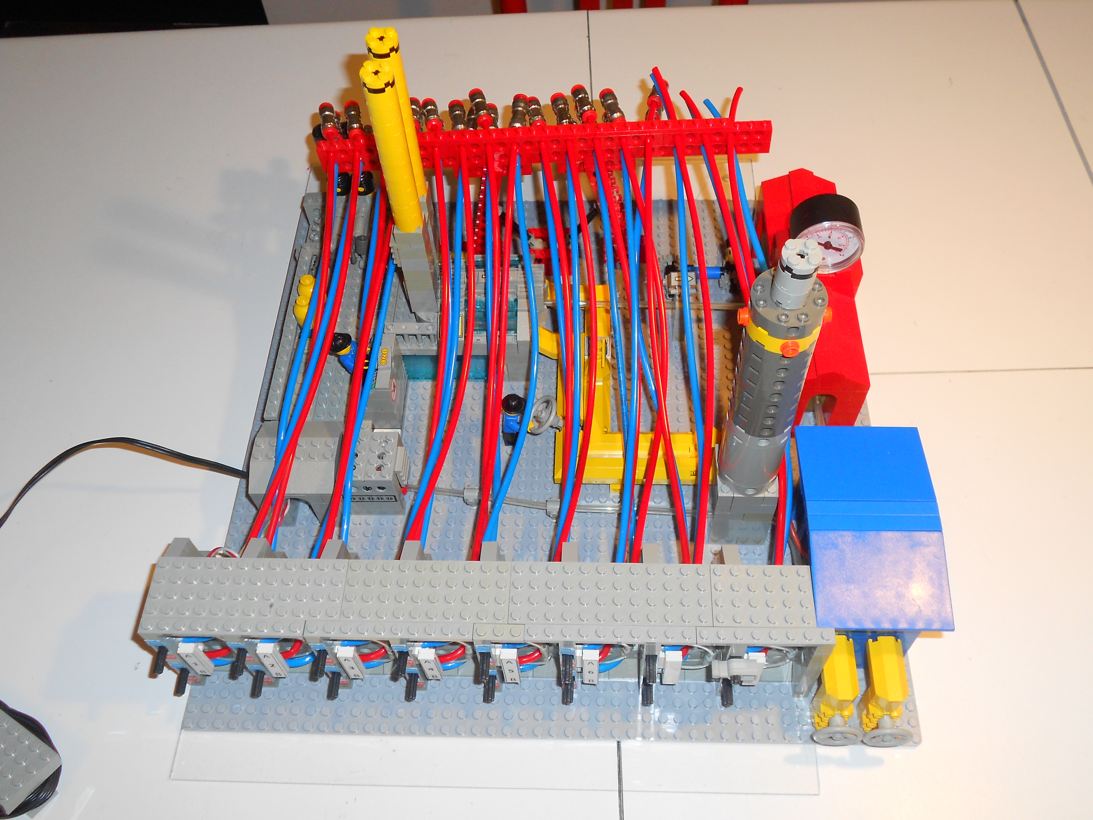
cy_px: 410
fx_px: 1010
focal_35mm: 32
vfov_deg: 44.2
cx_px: 546
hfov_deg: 56.8
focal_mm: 5.8
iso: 100
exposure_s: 1/30
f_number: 3.6
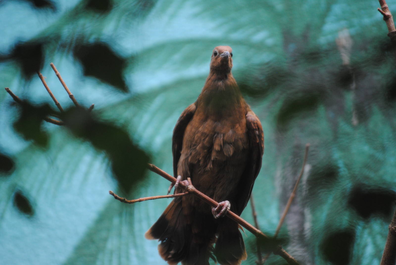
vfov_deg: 4.6
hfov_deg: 6.9
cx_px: 198
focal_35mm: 300
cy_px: 132
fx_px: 3304
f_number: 5.6
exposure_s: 1/125
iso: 400
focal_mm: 200
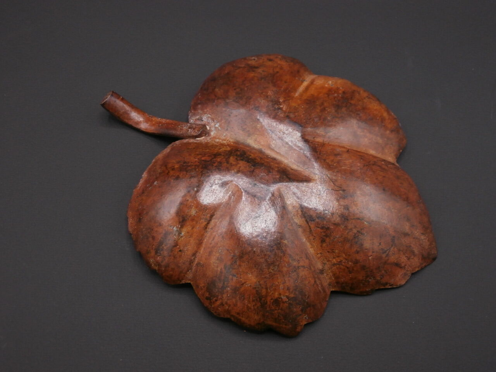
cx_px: 248
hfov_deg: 49.0
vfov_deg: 37.7
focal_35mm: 38
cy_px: 186
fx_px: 544
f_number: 3.9
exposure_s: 1/160
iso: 200
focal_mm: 6.67
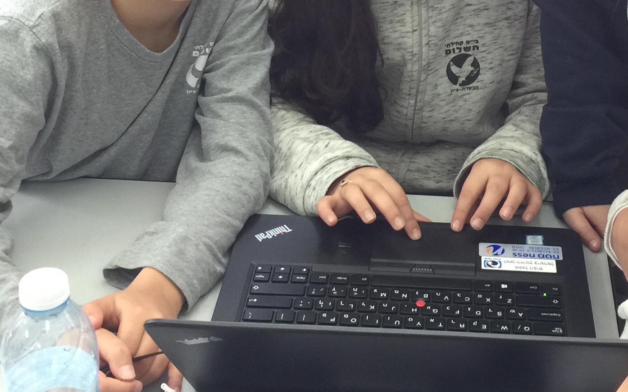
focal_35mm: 72
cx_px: 412
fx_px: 1232
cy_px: -25
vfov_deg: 17.5
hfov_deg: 28.4
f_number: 2.2
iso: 40
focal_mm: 4.15
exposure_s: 1/17
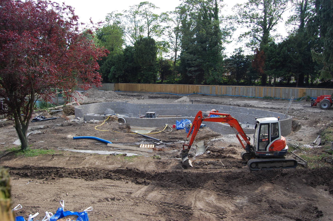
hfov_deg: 67.4
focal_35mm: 27
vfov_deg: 47.9
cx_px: 166
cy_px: 110
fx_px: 250
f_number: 7.1
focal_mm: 18
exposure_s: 1/200
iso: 200
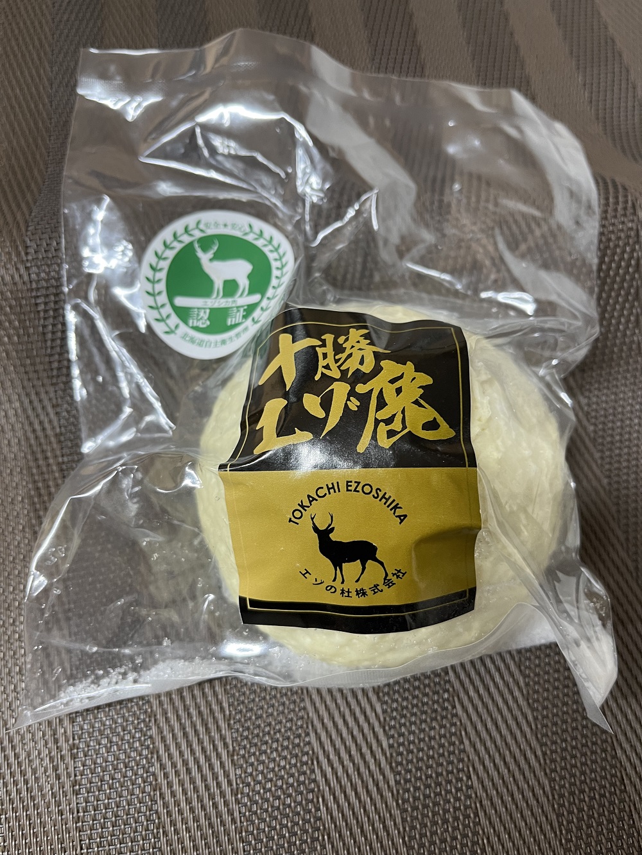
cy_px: 428
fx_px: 643
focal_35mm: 26
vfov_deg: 67.3
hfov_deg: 53.1
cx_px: 321
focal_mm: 5.1
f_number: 1.6
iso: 125
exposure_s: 1/68
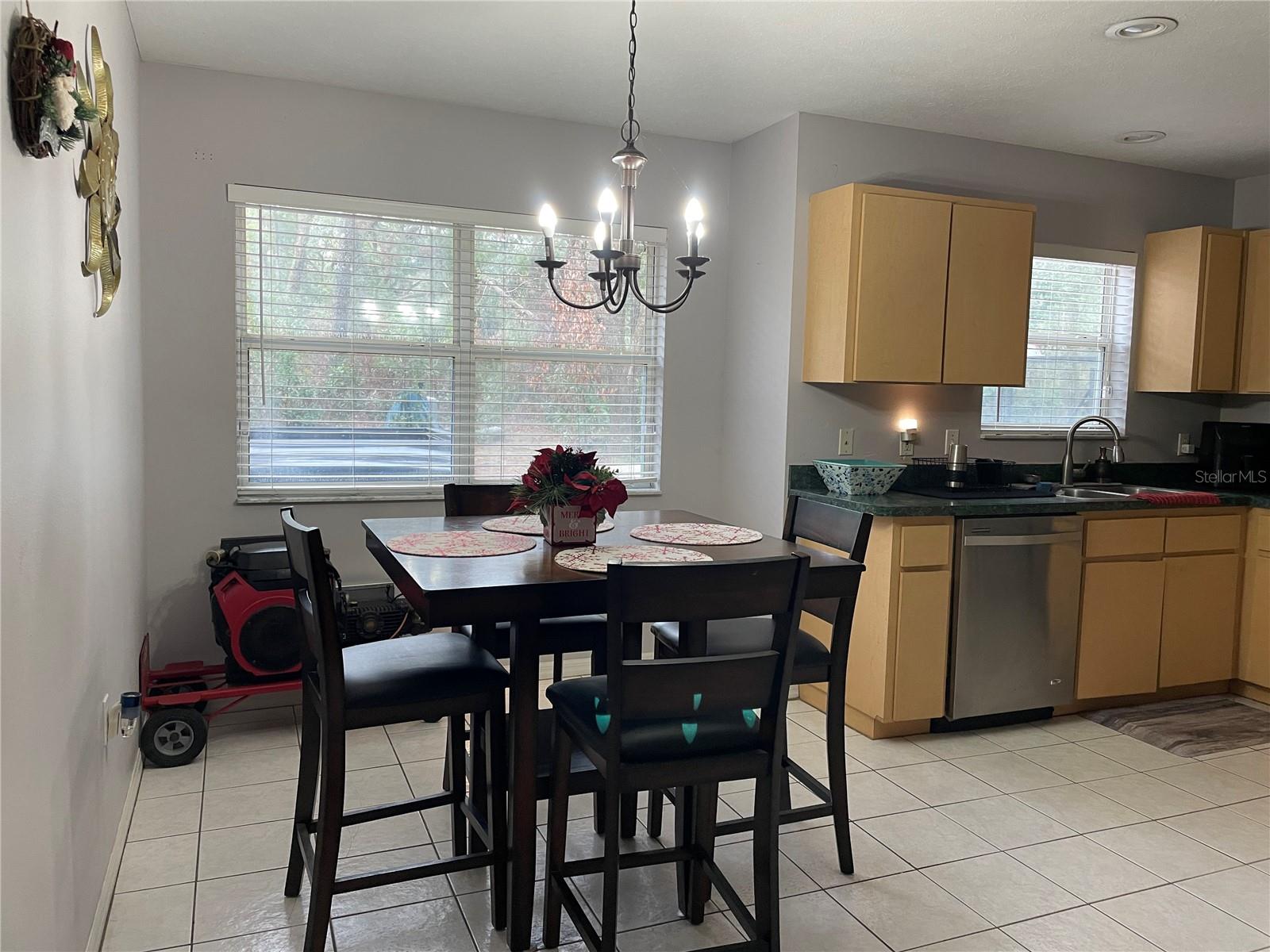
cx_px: 635
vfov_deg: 53.1
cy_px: 476
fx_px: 954
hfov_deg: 67.3
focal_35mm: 26
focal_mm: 4.2
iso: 100
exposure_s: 1/60
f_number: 1.6
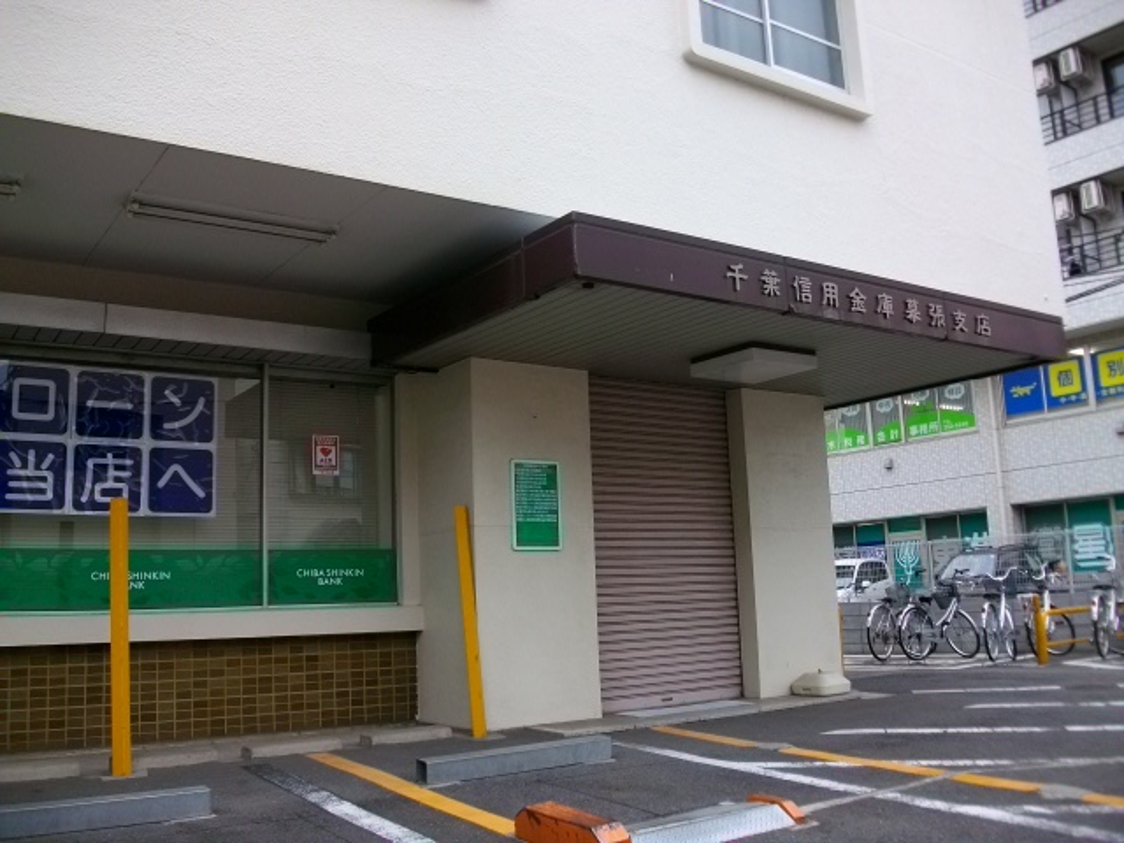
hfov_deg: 56.8
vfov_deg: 44.2
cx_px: 562
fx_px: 1039
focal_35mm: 32
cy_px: 422
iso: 80
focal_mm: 5.7
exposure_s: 1/205
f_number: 2.9
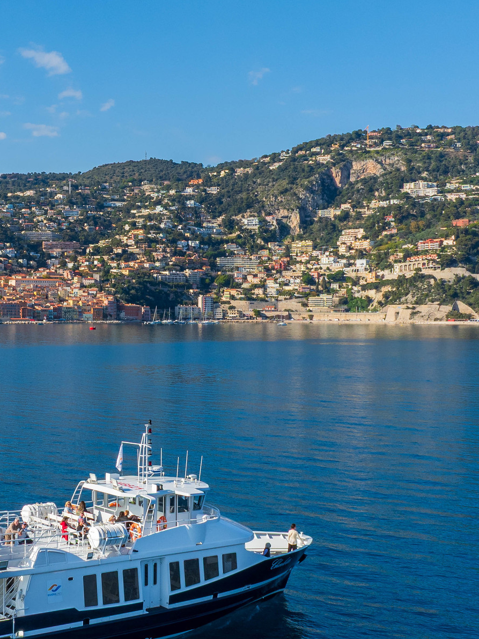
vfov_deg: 43.8
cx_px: 70
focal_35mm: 43
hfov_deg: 32.3
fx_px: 793
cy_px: 306
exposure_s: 1/200
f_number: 9
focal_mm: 12.3
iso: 100
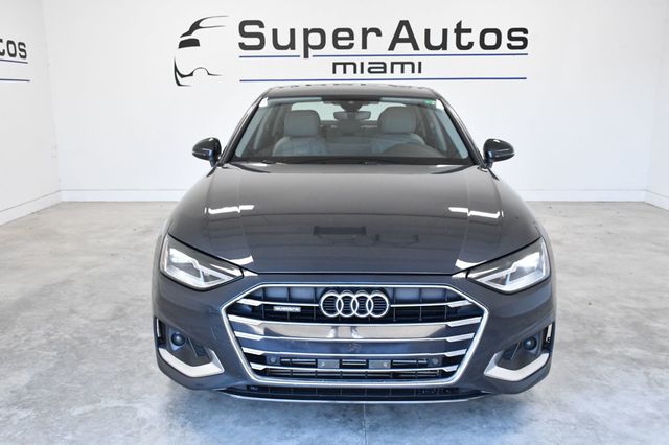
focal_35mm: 34
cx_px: 334
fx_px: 631
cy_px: 222
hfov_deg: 55.8
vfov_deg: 38.8
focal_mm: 23
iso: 2500
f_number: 9
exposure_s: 1/320
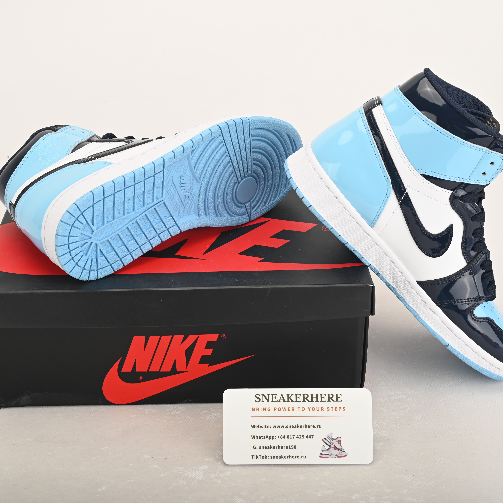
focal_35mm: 60
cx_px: 252
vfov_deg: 28.6
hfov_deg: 28.6
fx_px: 986
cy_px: 251
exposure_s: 1/200
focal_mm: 47
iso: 100
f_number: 11
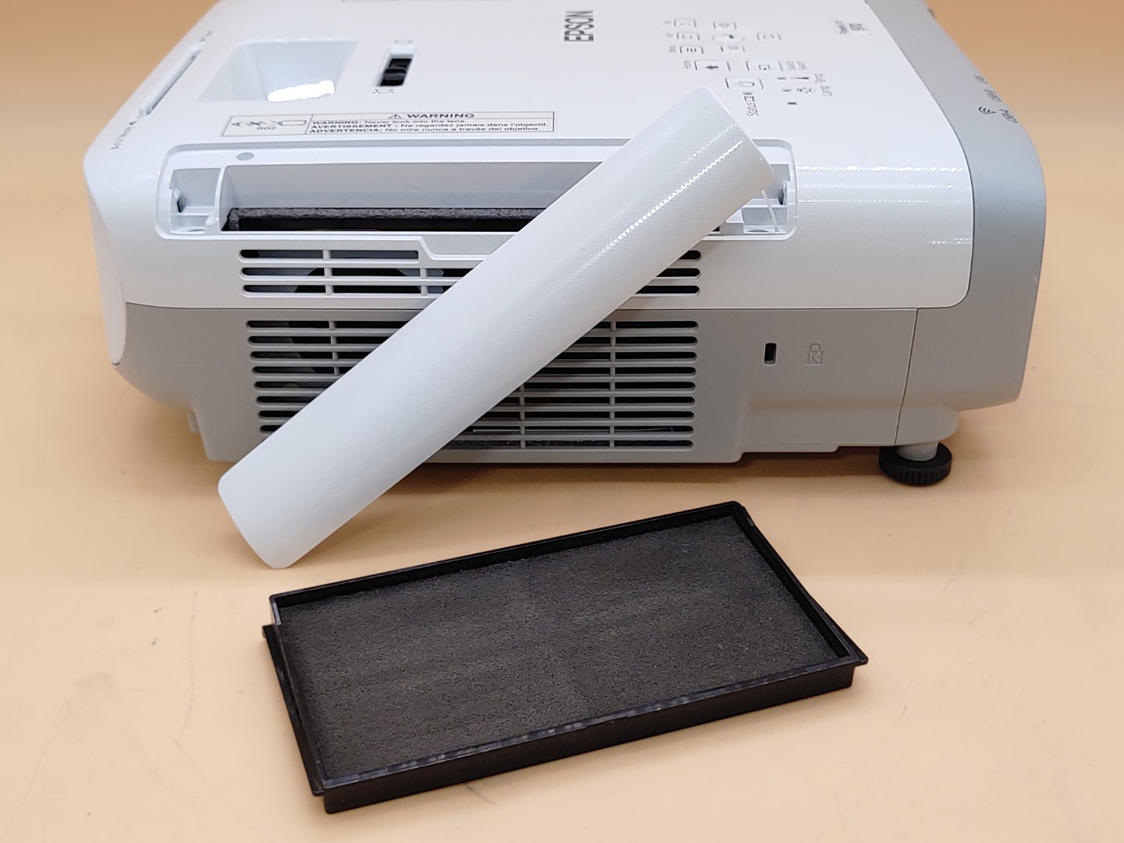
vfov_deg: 32.9
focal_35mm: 44
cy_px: 422
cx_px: 562
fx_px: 1429
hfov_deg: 42.9
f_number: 1.8
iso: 50
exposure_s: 1/101
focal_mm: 4.36
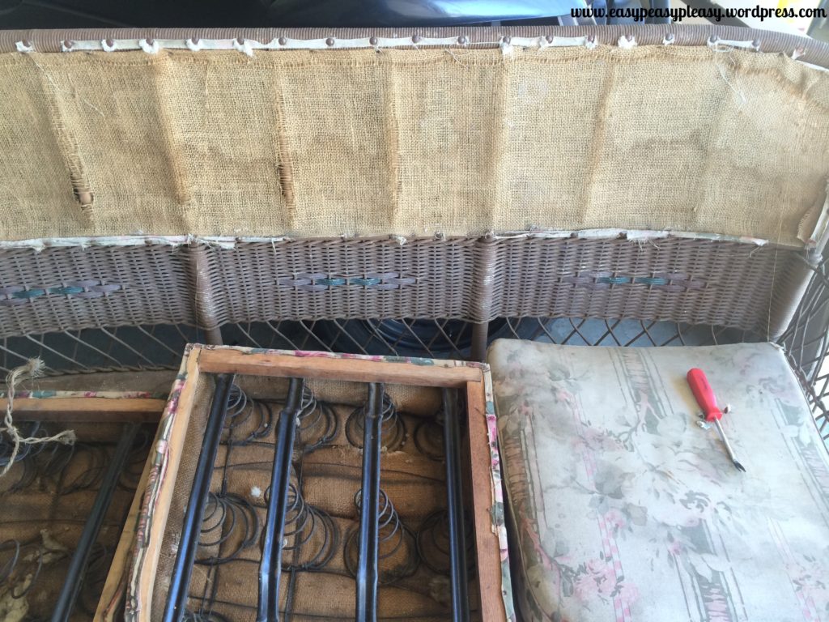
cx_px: 414
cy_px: 311
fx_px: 718
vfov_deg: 46.8
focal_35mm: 30
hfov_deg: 60.0
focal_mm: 4.12
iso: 40
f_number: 2.2
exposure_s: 1/40
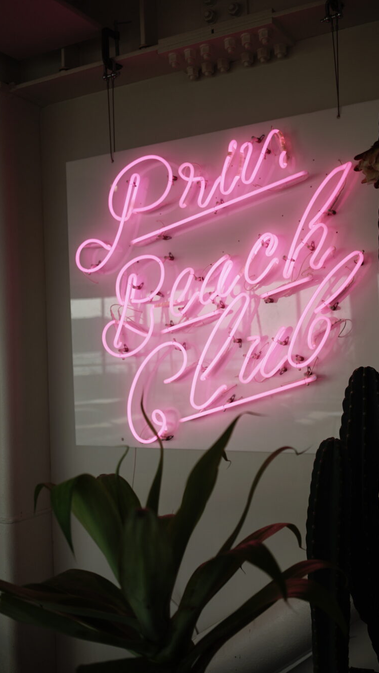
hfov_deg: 31.9
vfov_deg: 54.0
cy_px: 335
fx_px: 661
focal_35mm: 37
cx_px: 220
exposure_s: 1/1000
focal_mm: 35
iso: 100
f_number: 2.8
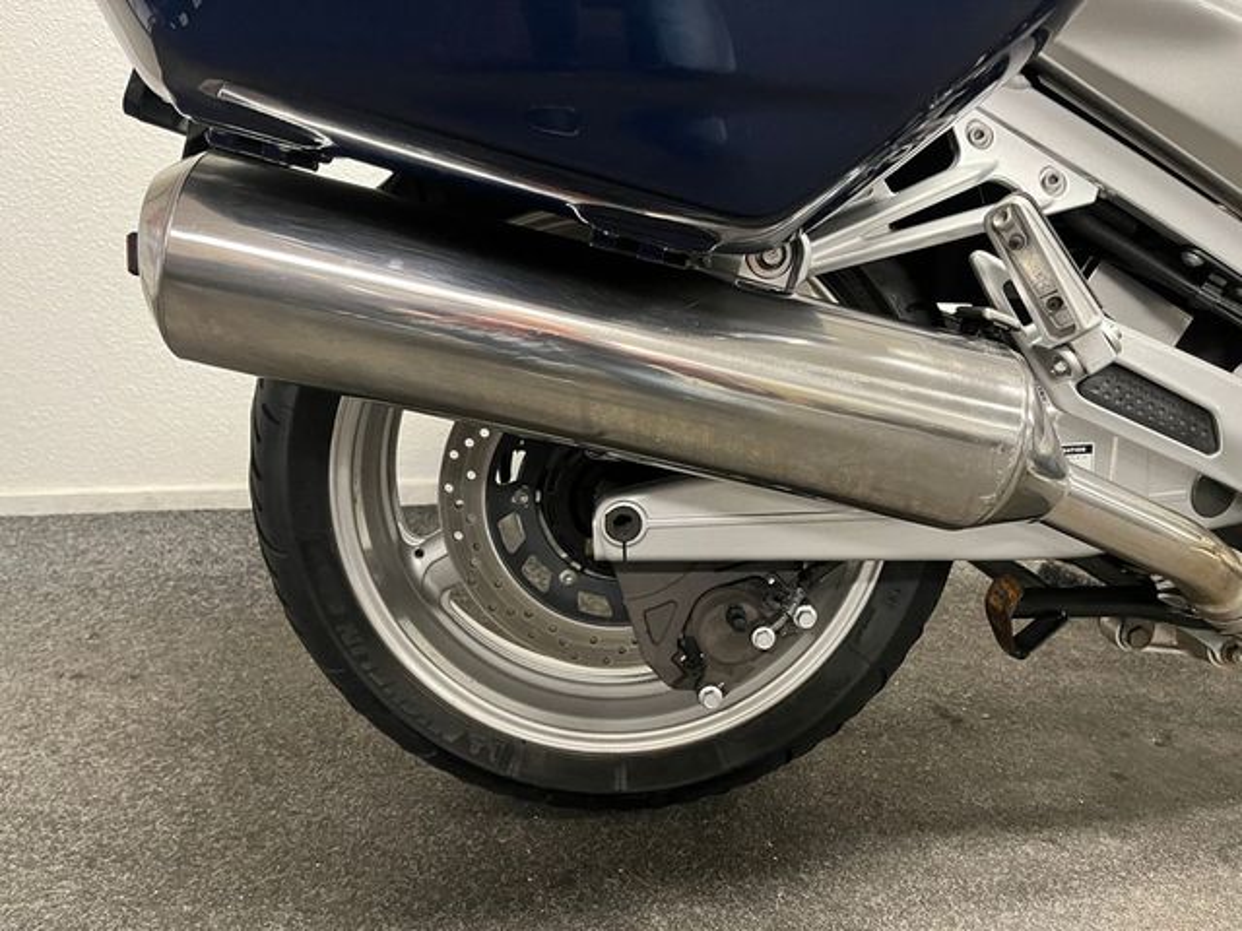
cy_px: 466
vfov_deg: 53.1
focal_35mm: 26
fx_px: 933
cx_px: 621
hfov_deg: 67.3
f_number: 1.6
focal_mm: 5.1
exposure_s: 1/50
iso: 500
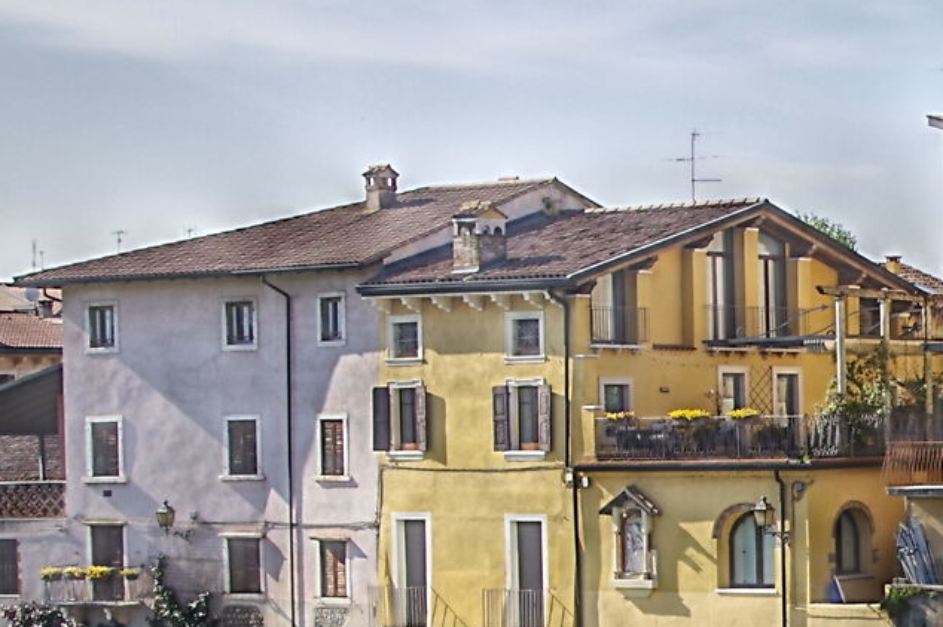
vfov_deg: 10.9
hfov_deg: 15.8
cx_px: 1135
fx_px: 3272
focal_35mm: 125
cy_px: 621
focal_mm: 21.88
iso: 100
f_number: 8
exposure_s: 1/100
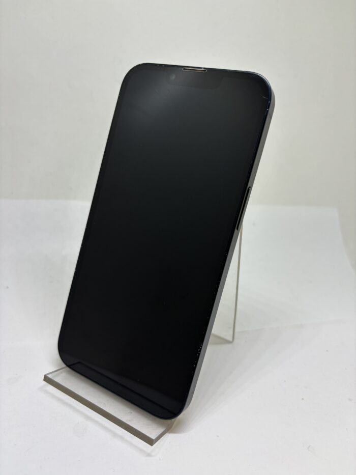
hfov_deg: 53.1
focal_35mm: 26
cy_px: 238
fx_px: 356
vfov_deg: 67.3
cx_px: 178
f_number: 1.6
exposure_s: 1/121
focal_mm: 5.96
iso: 50
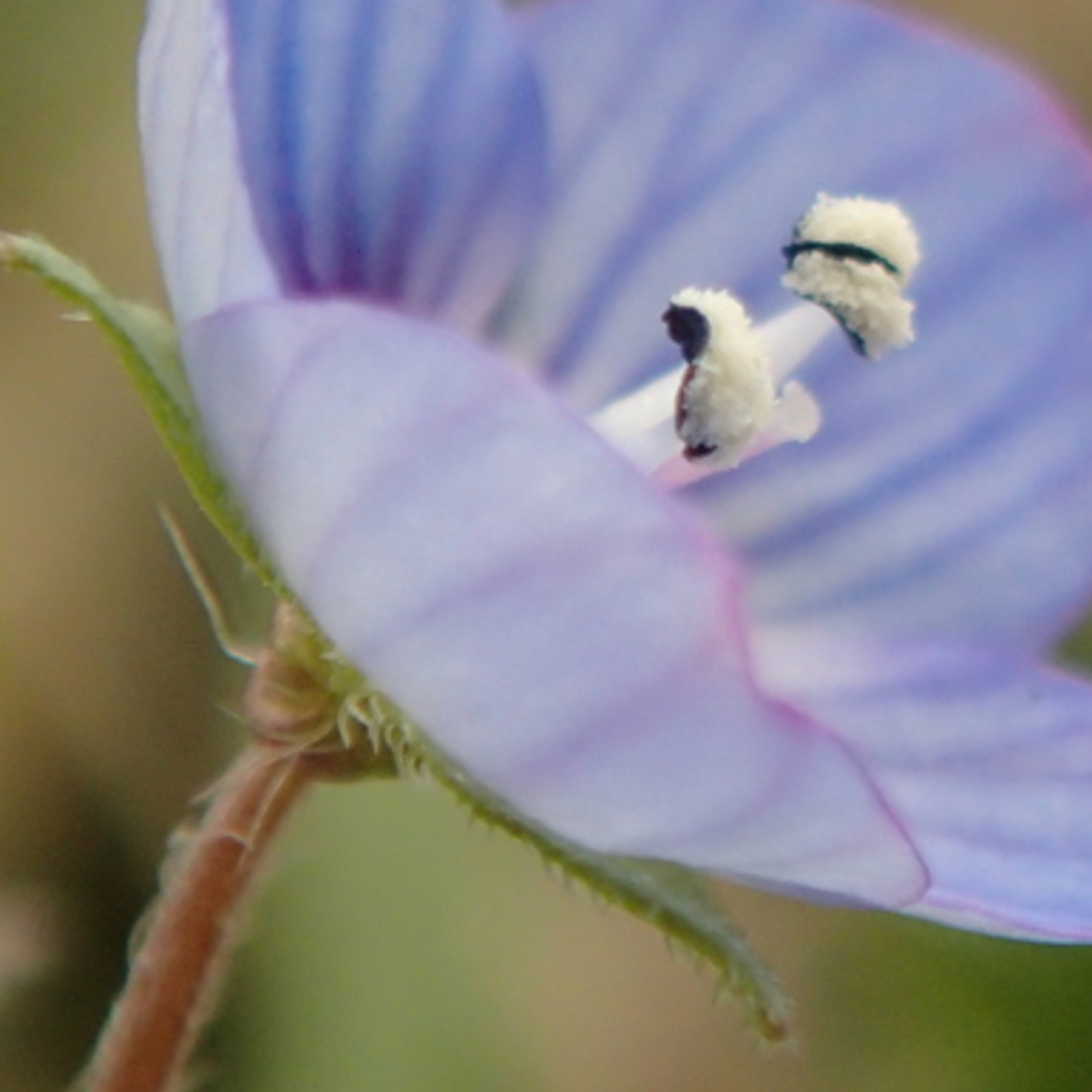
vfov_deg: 7.4
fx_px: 8387
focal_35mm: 235
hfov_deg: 7.4
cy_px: 108
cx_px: 1239
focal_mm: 18
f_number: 4.9
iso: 400
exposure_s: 1/400
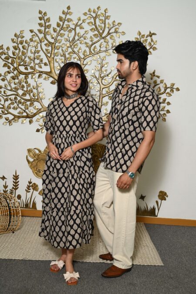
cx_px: 98
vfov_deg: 46.4
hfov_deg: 31.9
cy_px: 147
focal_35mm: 42
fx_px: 343
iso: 400
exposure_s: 1/160
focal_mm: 42
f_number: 5.6
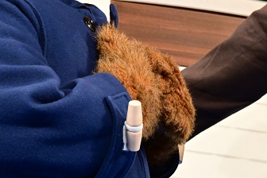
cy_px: -46
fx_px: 2269
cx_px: 264
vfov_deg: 4.5
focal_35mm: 306
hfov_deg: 6.7
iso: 1250
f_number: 6.3
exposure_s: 1/200
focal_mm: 83
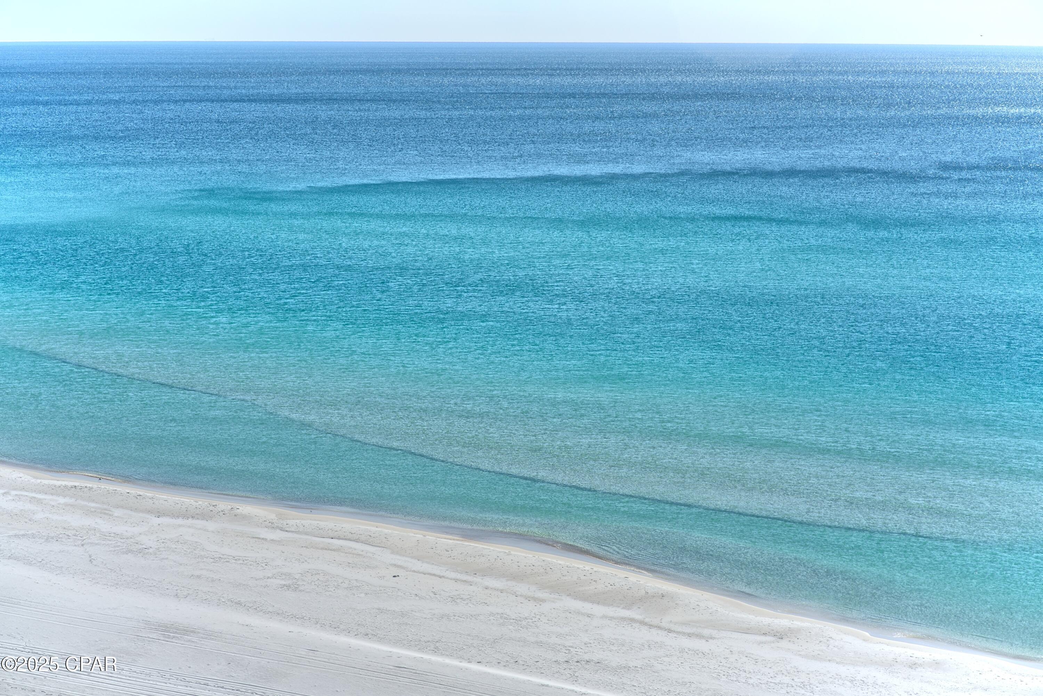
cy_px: 348
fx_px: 2463
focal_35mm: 85
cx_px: 522
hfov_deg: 23.9
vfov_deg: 16.1
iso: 100
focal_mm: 85
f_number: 9.5
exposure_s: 1/250
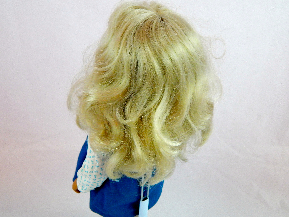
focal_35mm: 35
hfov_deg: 52.6
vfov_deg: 40.7
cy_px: 108
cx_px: 144
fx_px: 292
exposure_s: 1/80
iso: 400
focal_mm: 6.1
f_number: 3.3
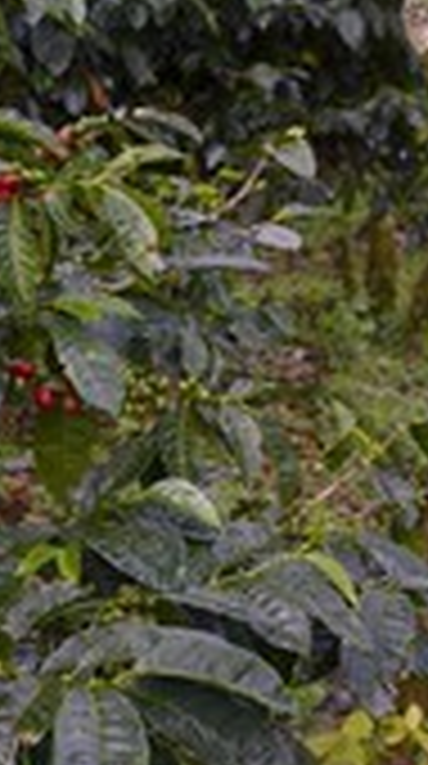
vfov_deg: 25.3
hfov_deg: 14.5
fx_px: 1683
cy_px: 194
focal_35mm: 83
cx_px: 126
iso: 800
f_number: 7.1
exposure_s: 1/80
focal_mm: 32
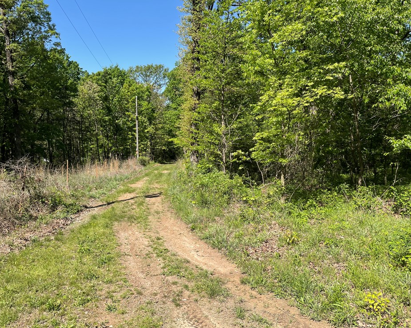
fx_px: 341
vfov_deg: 51.5
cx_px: 188
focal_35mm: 28
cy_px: 161
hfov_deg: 62.1
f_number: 1.6
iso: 32
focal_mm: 4.2
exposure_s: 1/2092
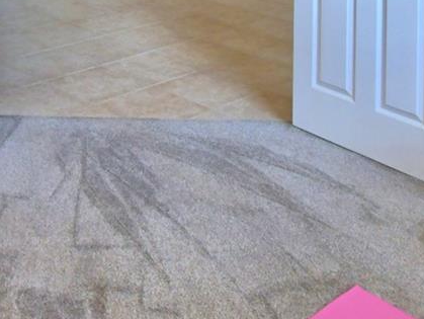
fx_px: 674
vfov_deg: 21.6
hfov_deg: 34.3
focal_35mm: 55
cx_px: 112
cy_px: -178
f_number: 4.5
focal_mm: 10
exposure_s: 1/30
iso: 800
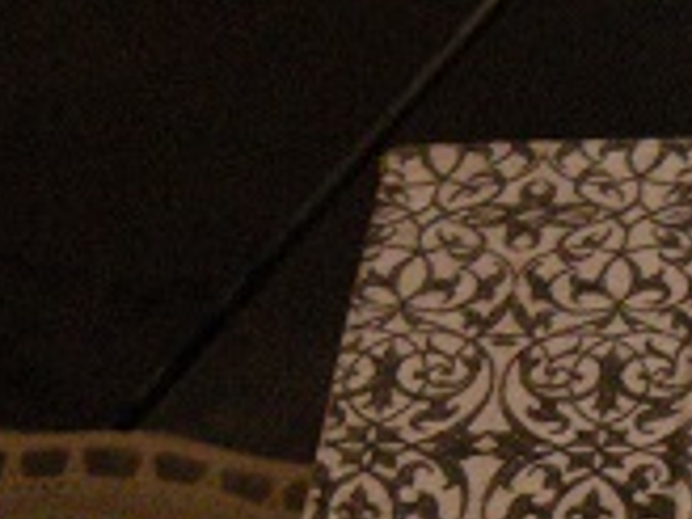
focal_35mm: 209
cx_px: 1194
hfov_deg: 9.1
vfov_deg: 6.8
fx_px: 4178
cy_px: 1219
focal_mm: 7.4
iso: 325
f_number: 3.2
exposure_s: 1/60
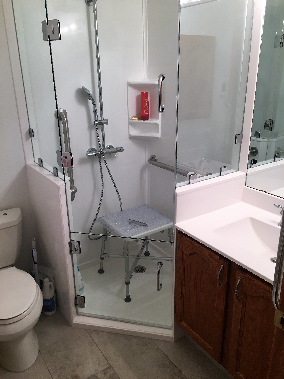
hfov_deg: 48.2
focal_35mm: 29
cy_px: 190
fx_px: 317
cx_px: 142
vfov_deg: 61.7
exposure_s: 1/30
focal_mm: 4.15
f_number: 2.2
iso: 50
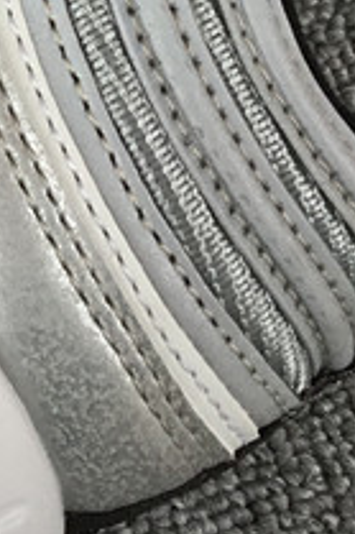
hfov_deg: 9.4
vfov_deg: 13.9
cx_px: -261
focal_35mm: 139
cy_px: -244
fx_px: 2059
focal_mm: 3.3
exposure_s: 1/100
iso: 32
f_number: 2.4
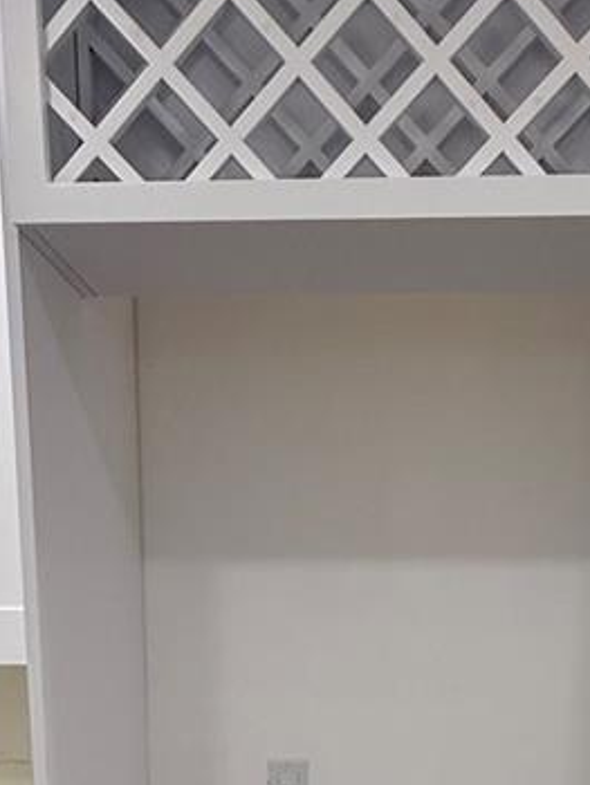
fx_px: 1089
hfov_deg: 30.3
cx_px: 325
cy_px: 859
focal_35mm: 48
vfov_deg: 34.4
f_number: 2.2
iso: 125
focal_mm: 2.22
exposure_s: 1/120
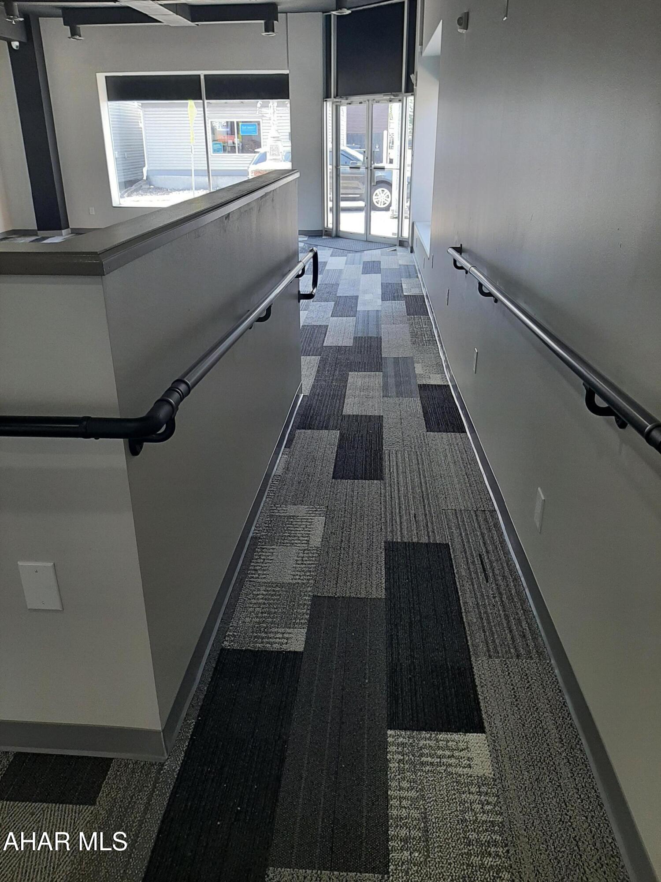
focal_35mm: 26
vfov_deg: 67.3
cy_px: 441
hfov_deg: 53.1
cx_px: 330
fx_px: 662
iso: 80
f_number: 1.7
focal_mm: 3.93
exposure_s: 1/100
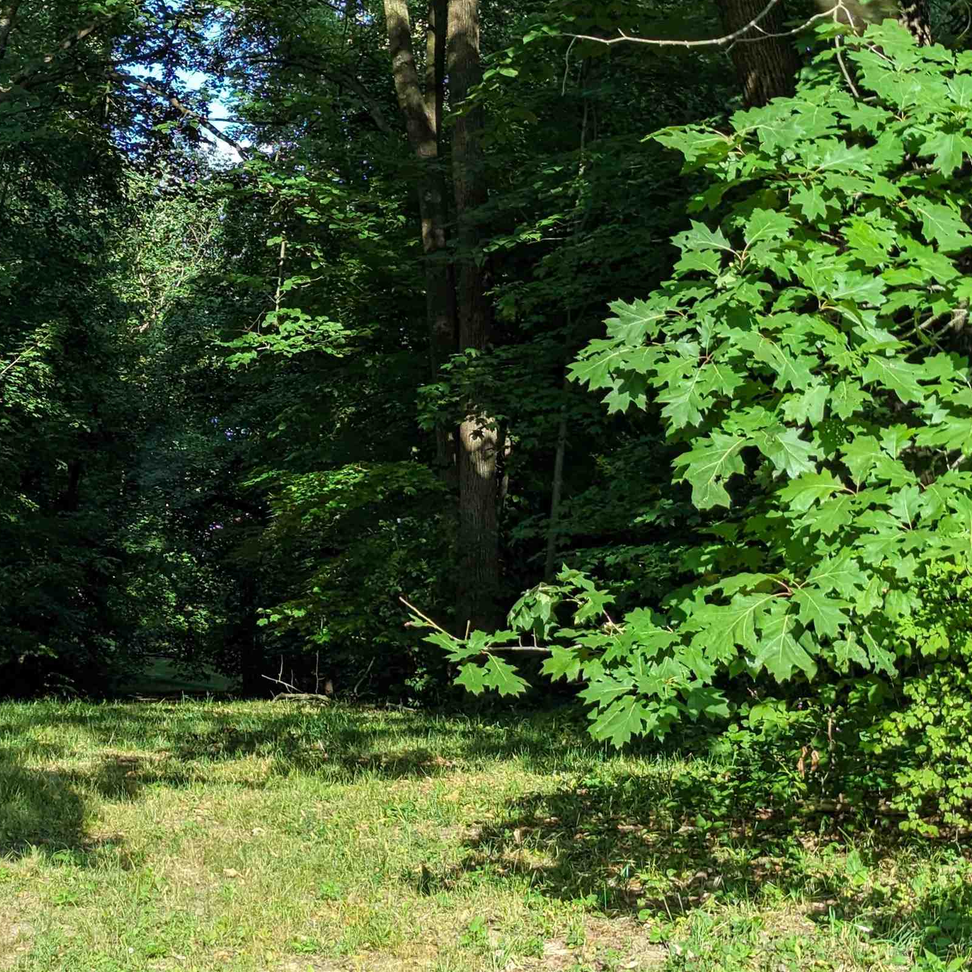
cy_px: 587
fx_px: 2573
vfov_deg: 21.4
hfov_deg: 21.0
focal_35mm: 81
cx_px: 133
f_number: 1.85
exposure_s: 1/390
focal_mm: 6.81
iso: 46
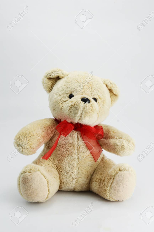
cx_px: 77
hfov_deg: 18.2
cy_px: 116
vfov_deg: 27.0
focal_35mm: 75
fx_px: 481
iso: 100
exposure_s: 1
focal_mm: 50
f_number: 16
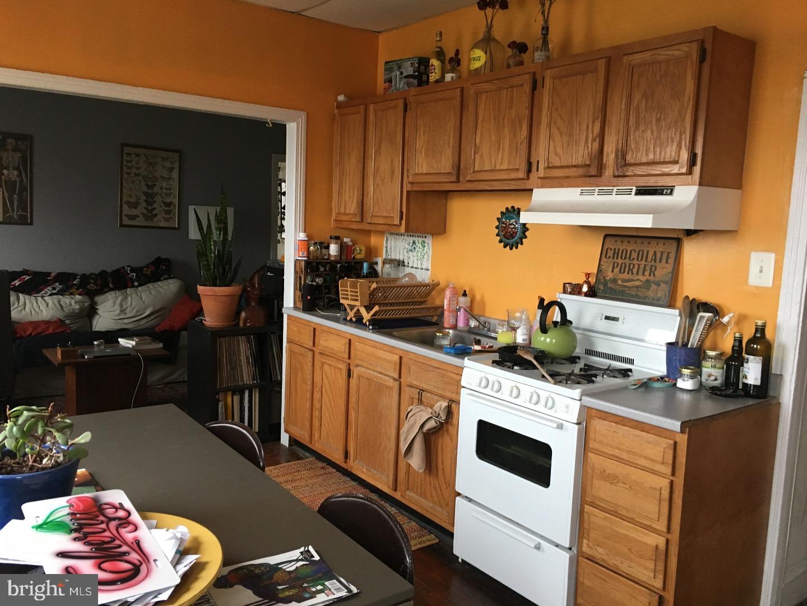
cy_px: 303
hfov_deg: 61.7
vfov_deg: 48.2
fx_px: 676
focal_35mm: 29
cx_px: 404
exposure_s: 1/30
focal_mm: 4.15
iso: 125
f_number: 2.2
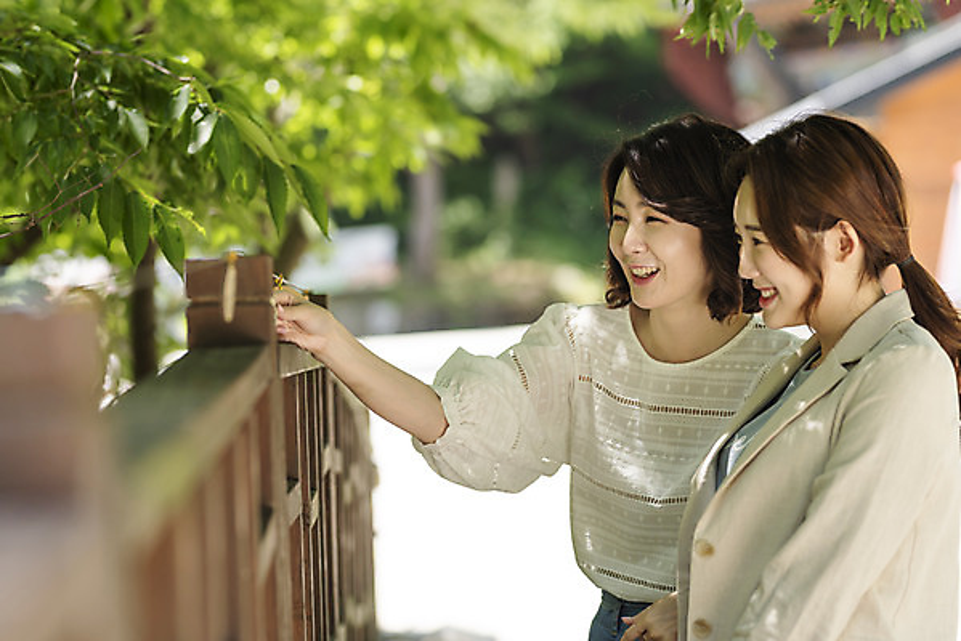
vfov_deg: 16.1
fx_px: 2270
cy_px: 320
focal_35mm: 85
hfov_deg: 23.9
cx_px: 480
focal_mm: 85
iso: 100
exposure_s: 1/500
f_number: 2.2
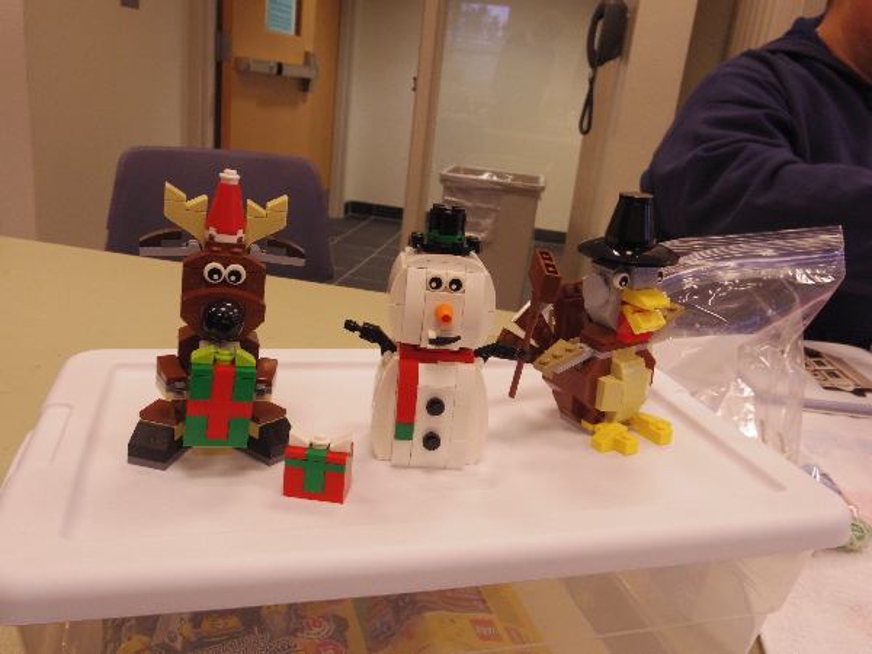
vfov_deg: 46.8
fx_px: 756
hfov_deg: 60.0
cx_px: 436
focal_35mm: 30
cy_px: 327
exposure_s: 1/50
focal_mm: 5.4
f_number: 4.5
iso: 400
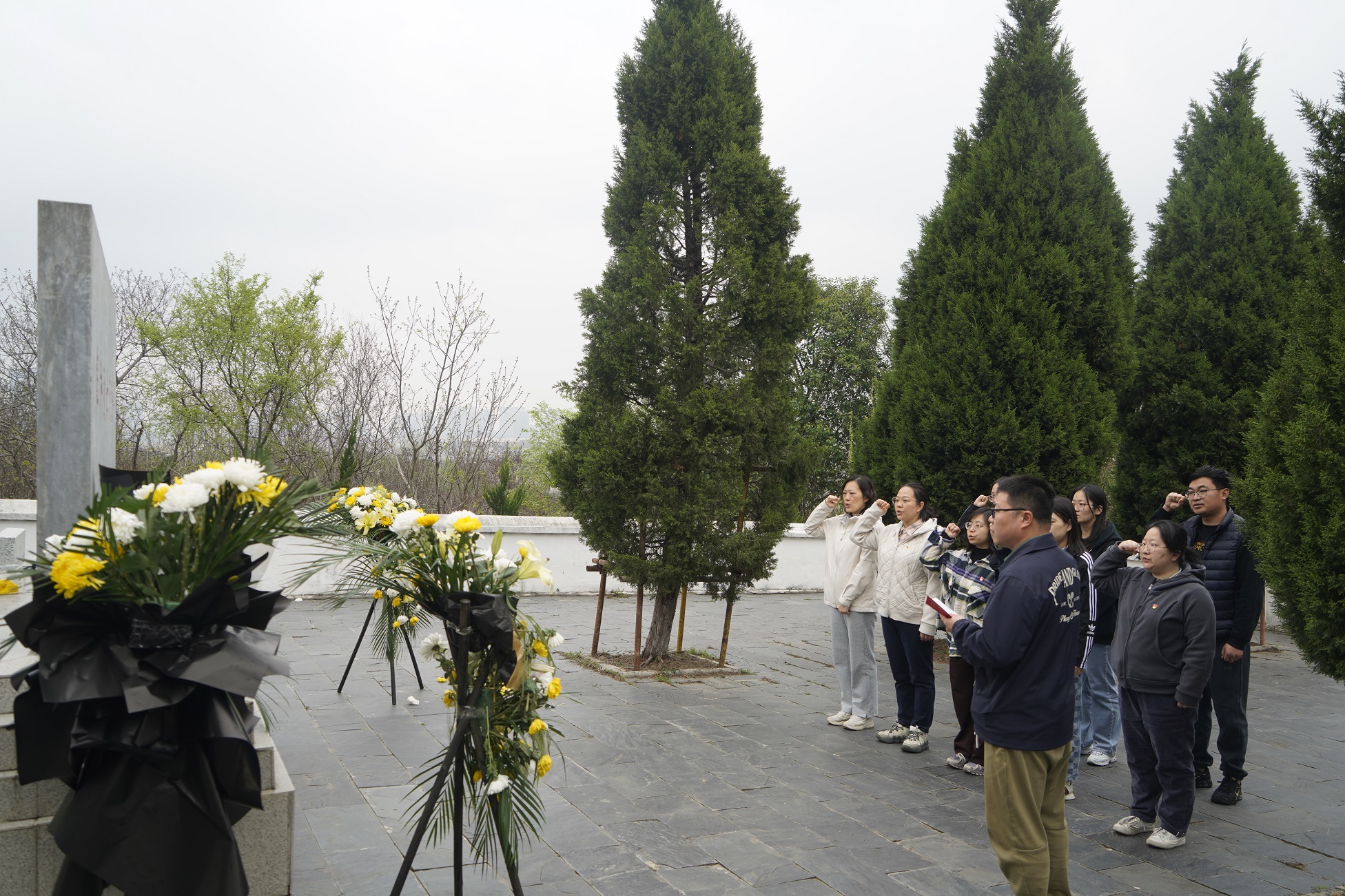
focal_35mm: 29
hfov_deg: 63.7
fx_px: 1083
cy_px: 448
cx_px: 672
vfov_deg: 45.0
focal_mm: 29
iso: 100
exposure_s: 1/60
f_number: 4.5
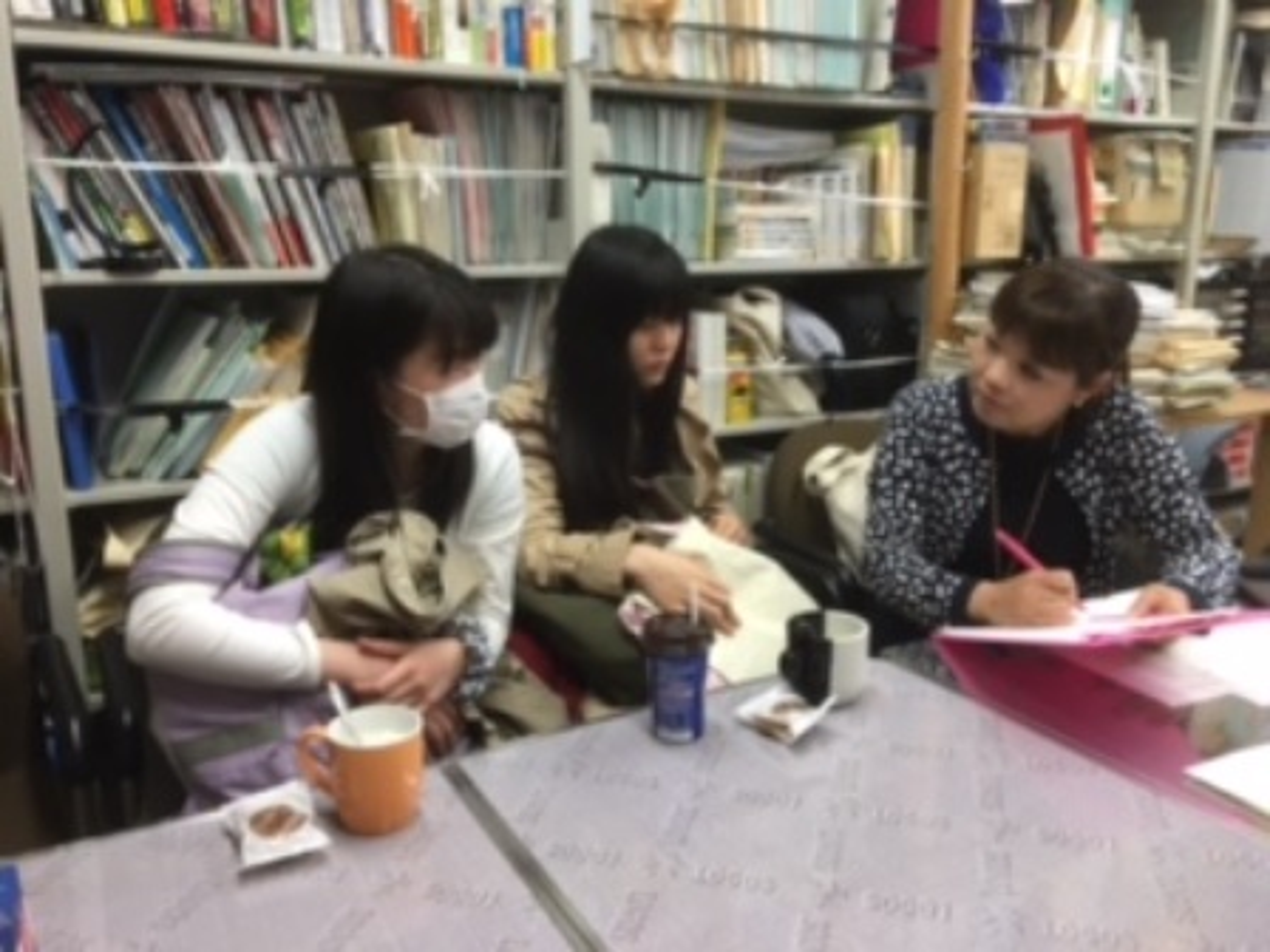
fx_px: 1064
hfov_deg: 61.7
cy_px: 476
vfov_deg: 48.2
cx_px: 635
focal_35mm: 29
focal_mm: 4.15
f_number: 2.2
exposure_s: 1/30
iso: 50
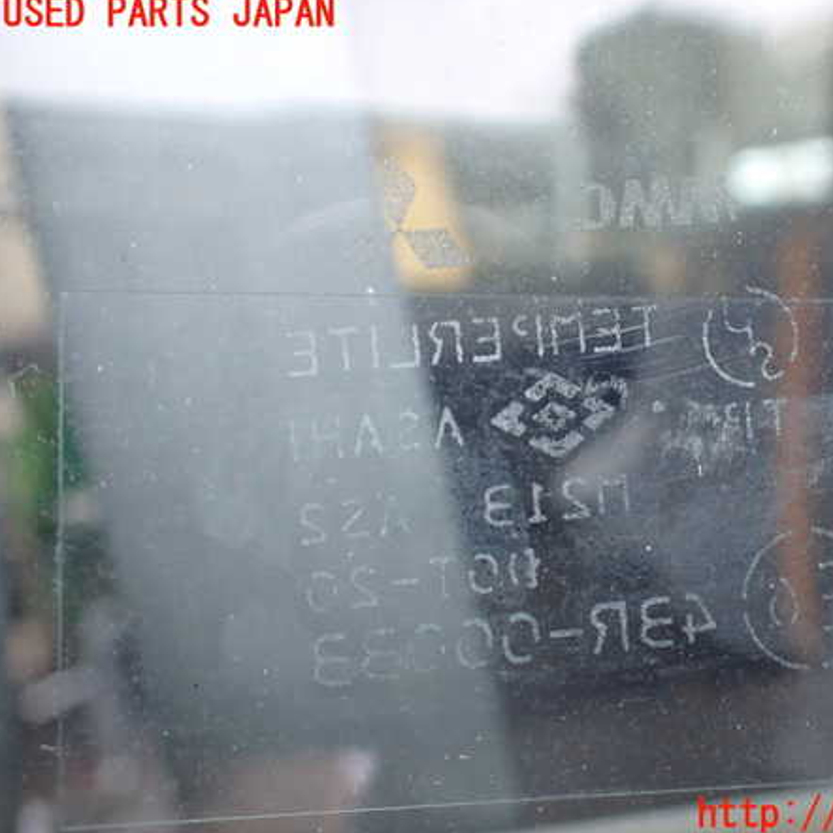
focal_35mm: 36
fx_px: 980
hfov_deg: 45.3
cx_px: 558
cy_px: 415
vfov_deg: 46.0
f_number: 2.3
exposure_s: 1/125
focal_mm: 5.4
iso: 200
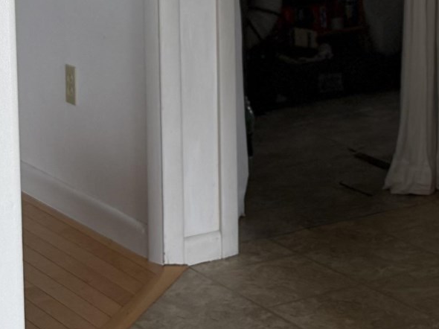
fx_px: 1585
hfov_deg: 15.7
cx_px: 362
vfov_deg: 11.4
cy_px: -156
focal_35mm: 125
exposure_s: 1/121
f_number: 1.78
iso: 100
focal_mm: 6.76
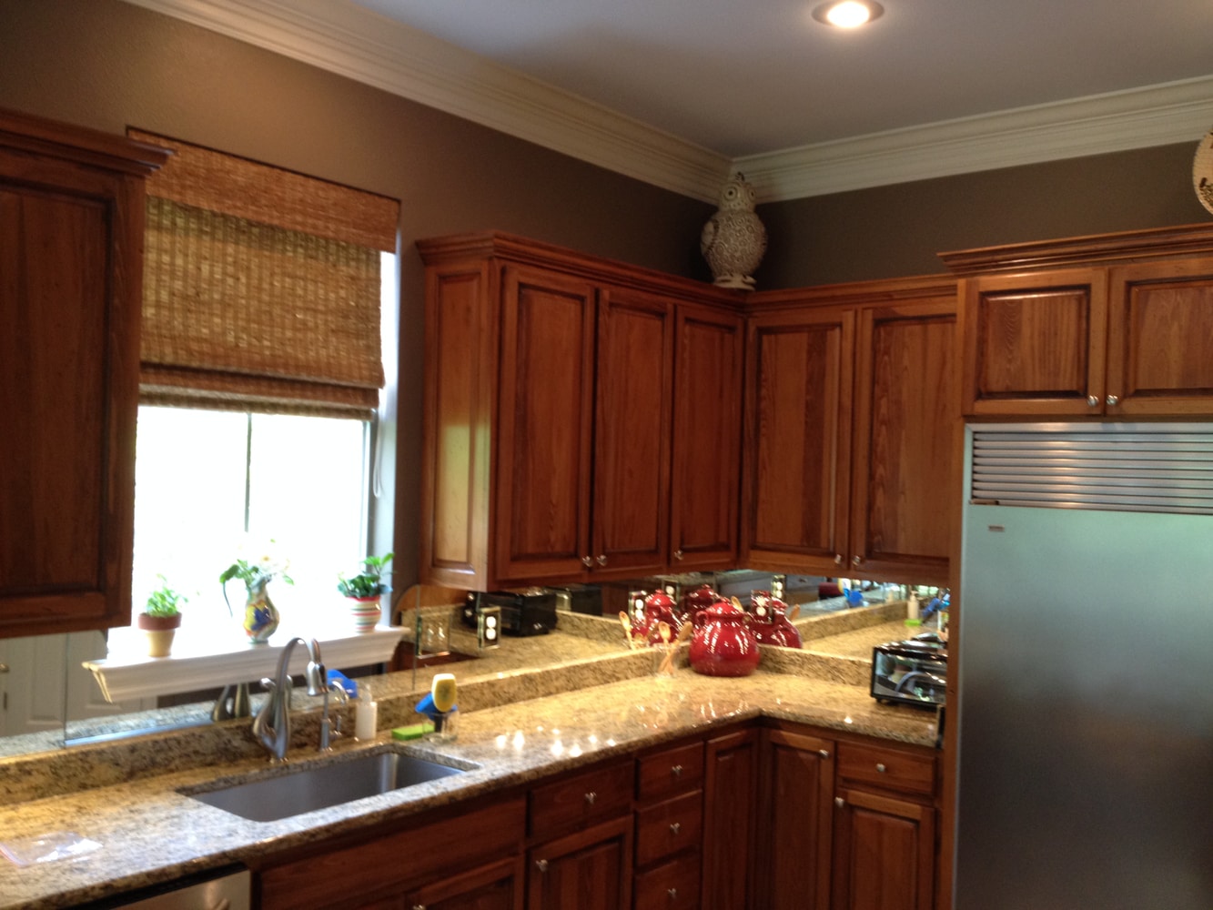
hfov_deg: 52.6
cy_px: 455
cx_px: 606
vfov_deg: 40.7
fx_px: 1227
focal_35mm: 35
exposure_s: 1/20
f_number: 2.4
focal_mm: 4.28
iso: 100
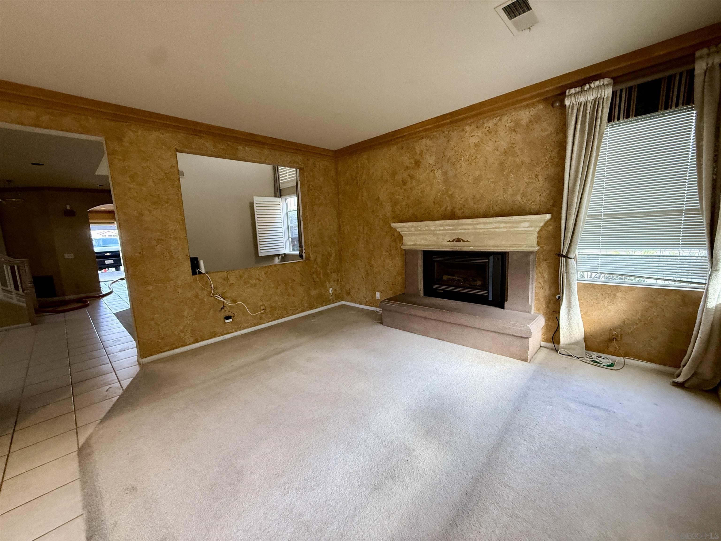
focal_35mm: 14
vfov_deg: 85.7
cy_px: 270
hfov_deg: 102.1
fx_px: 292
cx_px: 360
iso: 320
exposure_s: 1/60
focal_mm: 2.22
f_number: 2.2
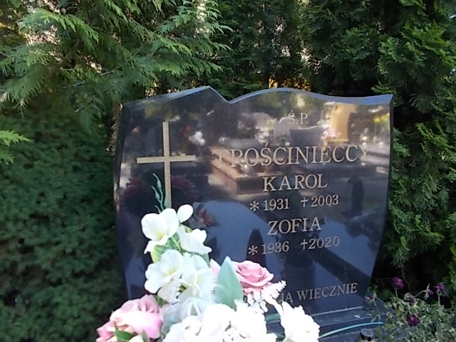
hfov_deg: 67.3
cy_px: 171
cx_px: 228
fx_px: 343
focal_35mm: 26
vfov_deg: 53.1
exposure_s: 1/40
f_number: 3.2
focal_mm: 4.6
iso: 80
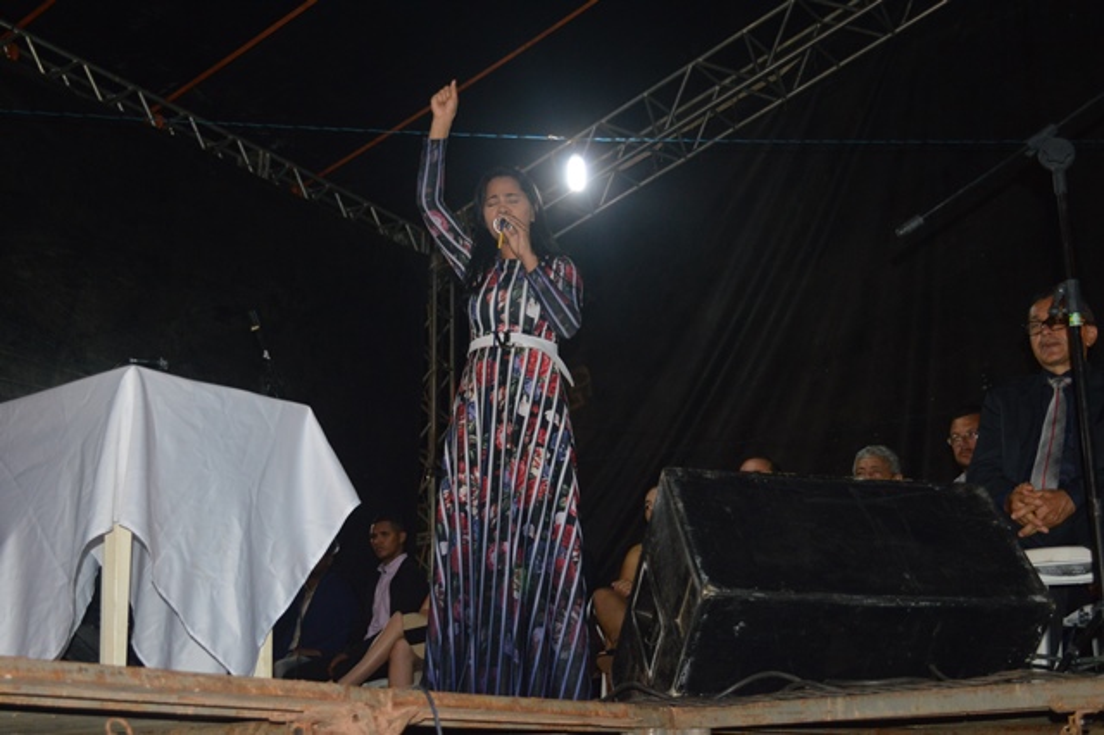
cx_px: 552
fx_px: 1471
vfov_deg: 28.0
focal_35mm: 48
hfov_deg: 41.1
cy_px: 368
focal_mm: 32
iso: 900
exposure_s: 1/60
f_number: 4.5
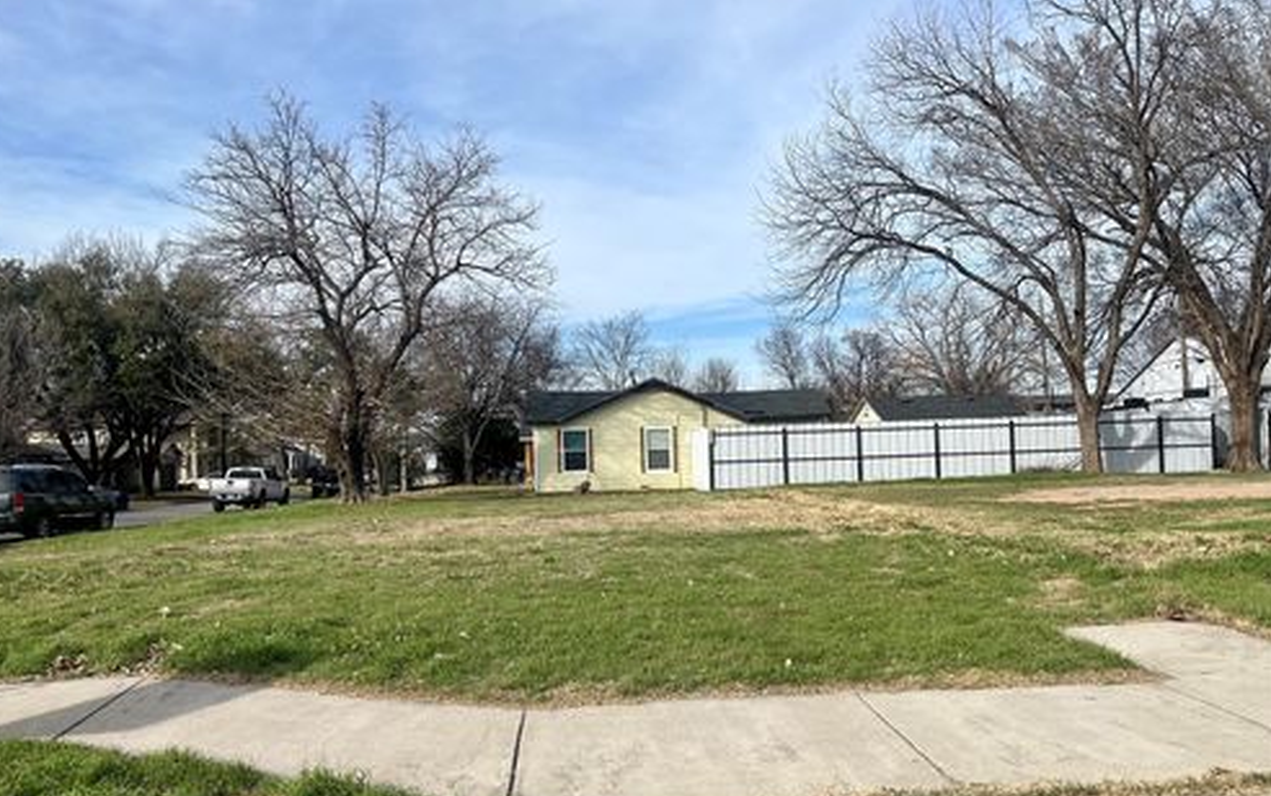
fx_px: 970
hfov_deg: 66.4
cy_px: 441
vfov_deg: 44.5
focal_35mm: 28
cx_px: 628
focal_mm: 5.1
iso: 50
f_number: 1.6
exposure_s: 1/3521
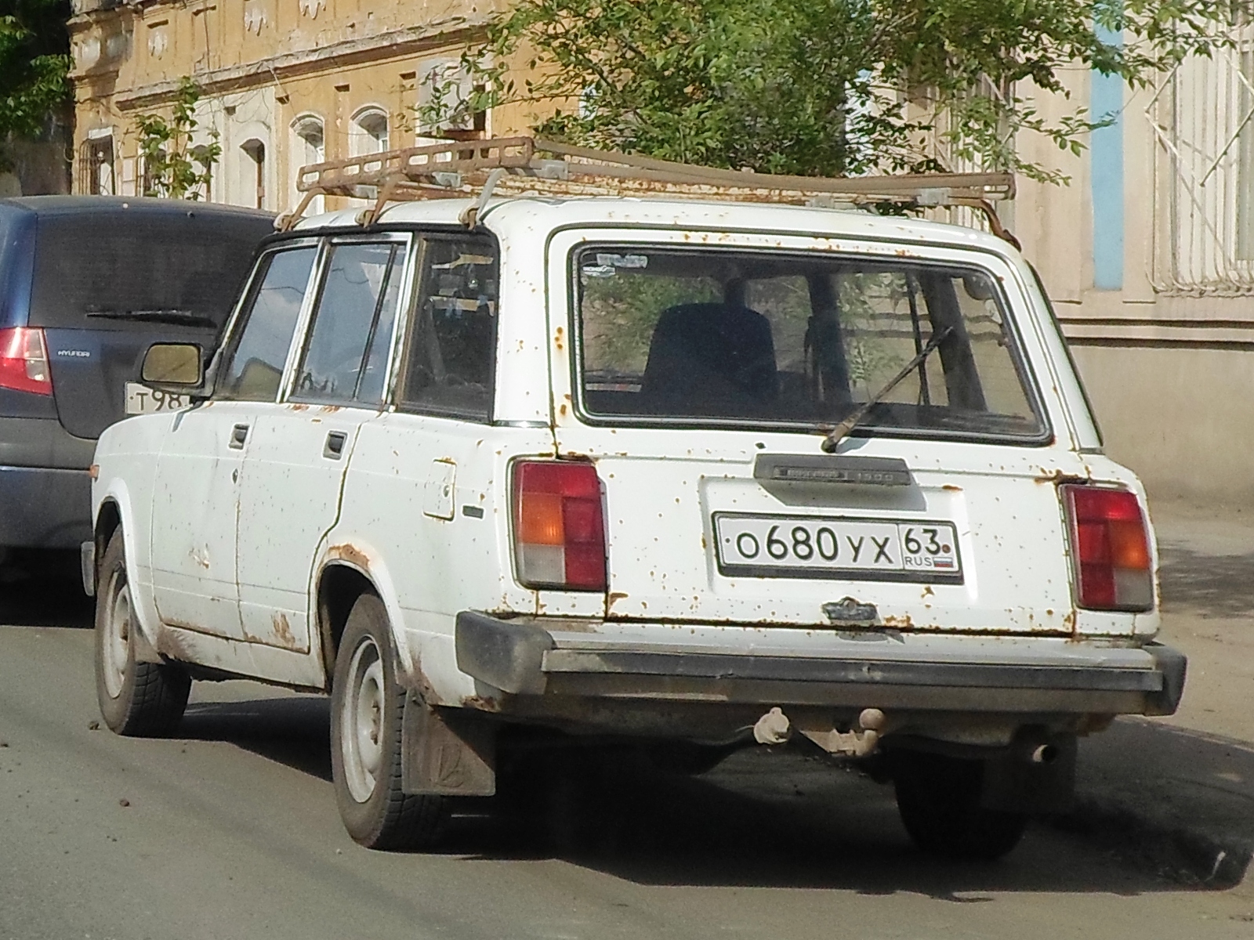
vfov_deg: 33.6
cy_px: 470
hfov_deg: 43.9
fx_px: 1558
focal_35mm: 43
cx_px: 627
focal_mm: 7.8
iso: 80
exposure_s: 1/750
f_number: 3.2
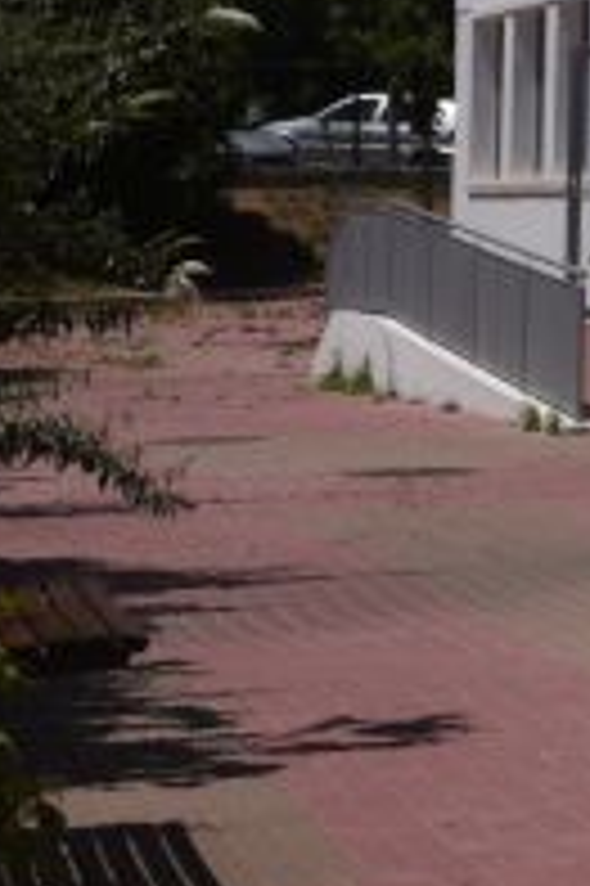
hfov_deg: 6.1
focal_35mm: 201
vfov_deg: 10.2
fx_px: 4950
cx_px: 1952
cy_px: 126
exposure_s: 1/250
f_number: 22
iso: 250
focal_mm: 44
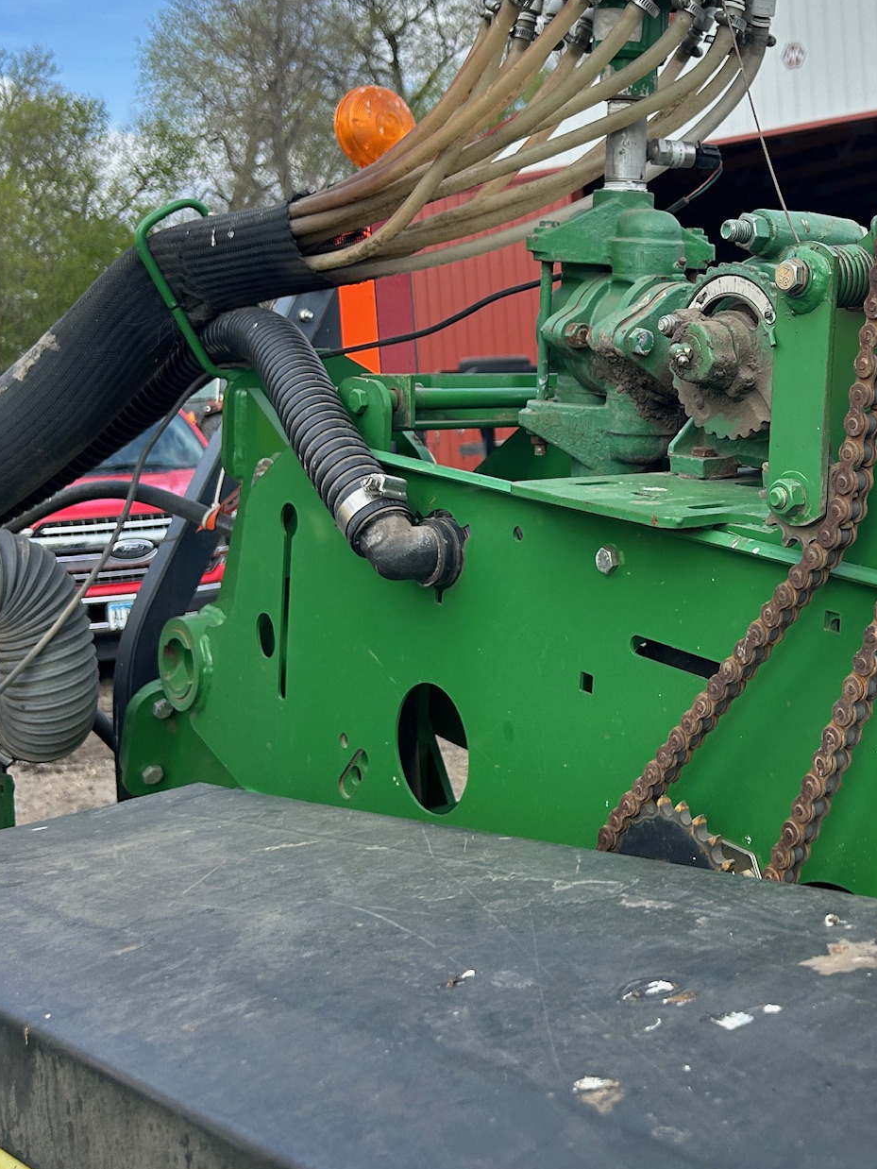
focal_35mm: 43
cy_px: 390
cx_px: 719
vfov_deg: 43.2
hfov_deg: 32.6
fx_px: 1452
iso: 50
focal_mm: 5.7
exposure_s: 1/2208
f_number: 1.5
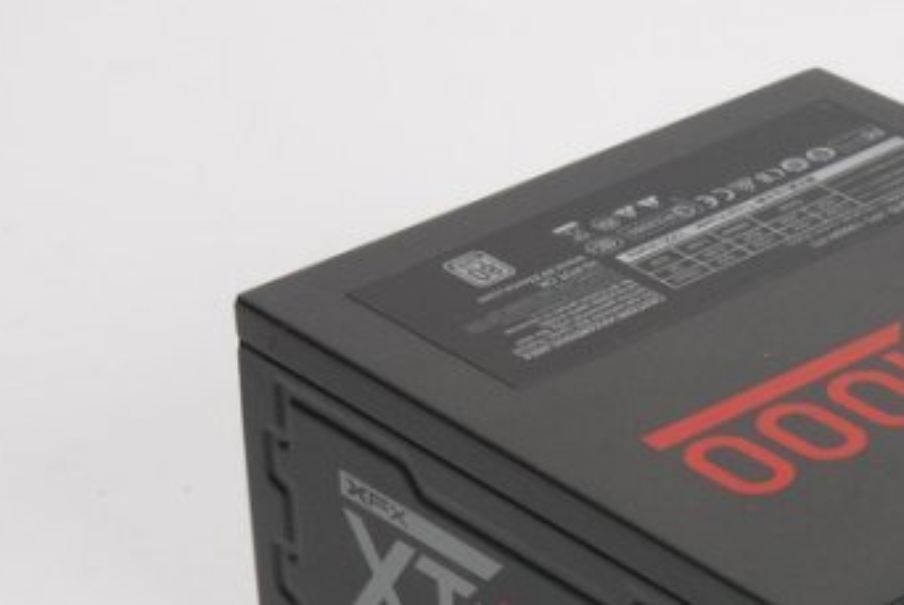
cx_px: 842
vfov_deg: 7.5
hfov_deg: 11.1
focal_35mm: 184
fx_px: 4626
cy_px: 550
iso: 100
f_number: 13
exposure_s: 1/100
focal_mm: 60
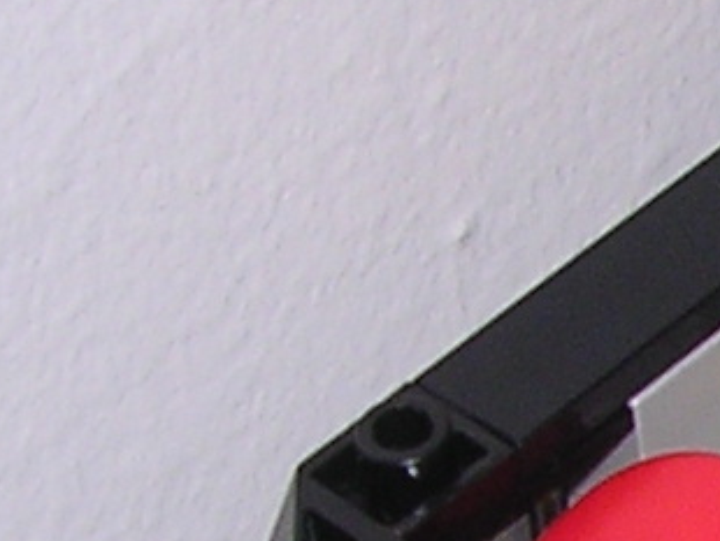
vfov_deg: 5.9
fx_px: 5225
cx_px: 1644
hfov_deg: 7.4
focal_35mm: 251
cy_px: 750
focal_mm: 5.8
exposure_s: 1/60.1
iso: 100
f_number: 2.8
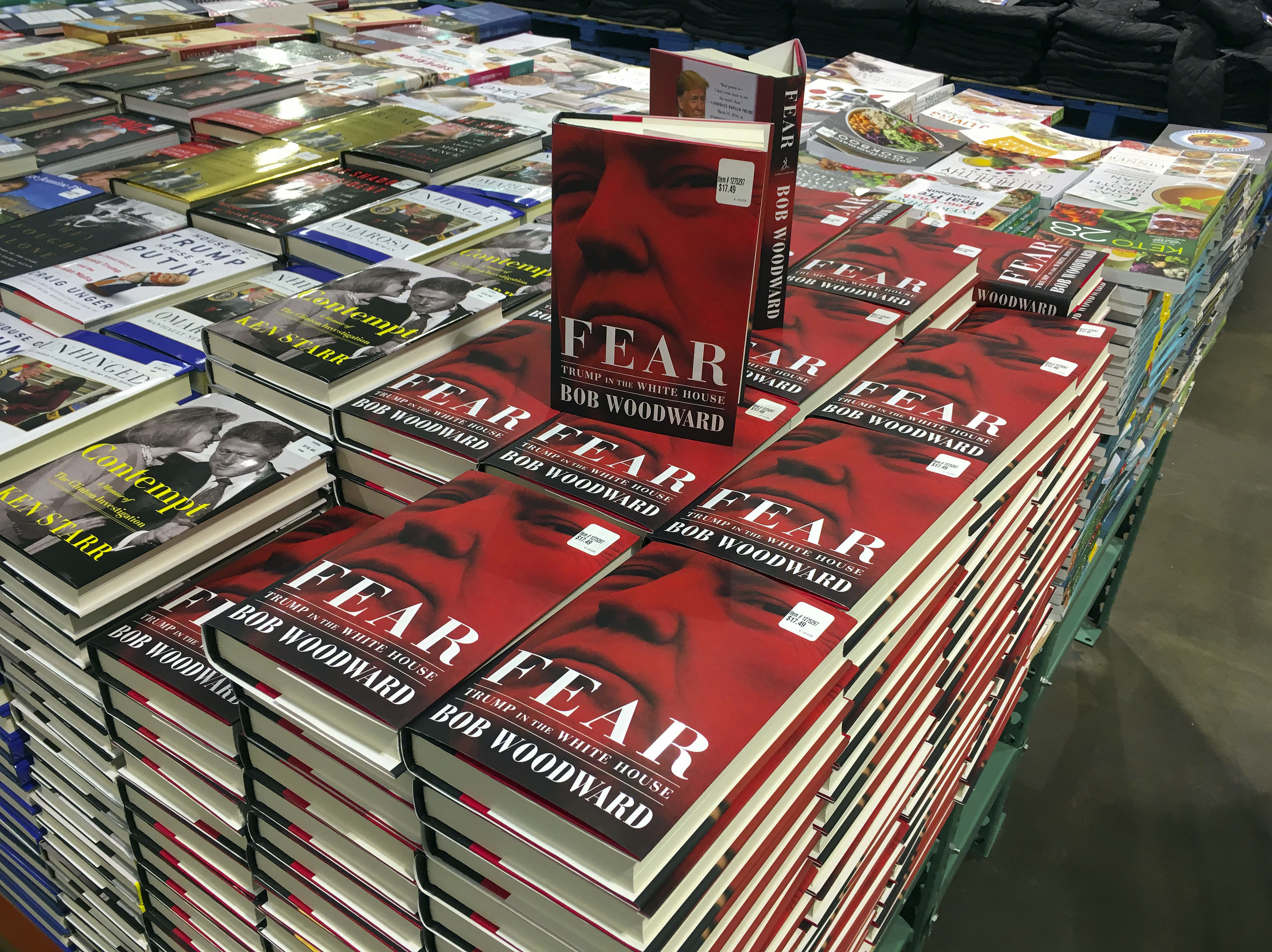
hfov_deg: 61.7
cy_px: 476
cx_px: 636
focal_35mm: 29
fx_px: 1065
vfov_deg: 48.2
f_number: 2.2
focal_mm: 4.15
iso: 50
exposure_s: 1/30
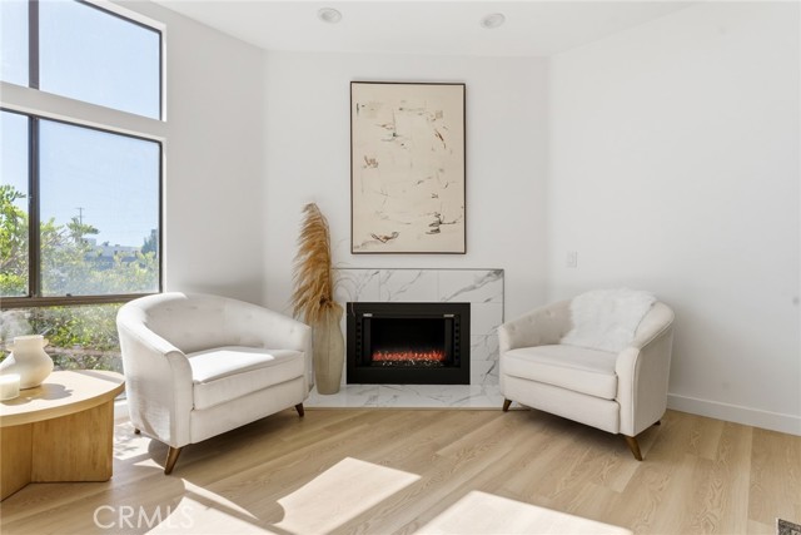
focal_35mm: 18
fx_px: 389
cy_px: 268
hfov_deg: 91.6
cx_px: 400
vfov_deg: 68.9
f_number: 8
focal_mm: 17.5
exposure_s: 1/500
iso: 160
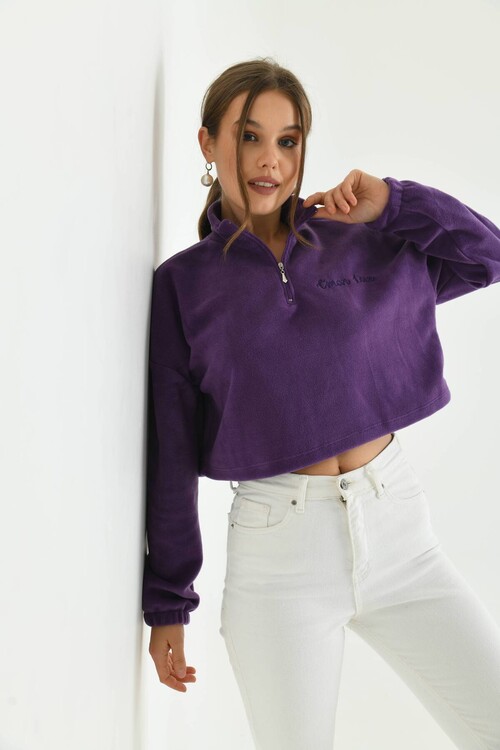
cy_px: 375
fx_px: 875
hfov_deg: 31.9
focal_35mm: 42
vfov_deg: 46.4
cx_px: 250
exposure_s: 1/125
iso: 160
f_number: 5.6
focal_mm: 42
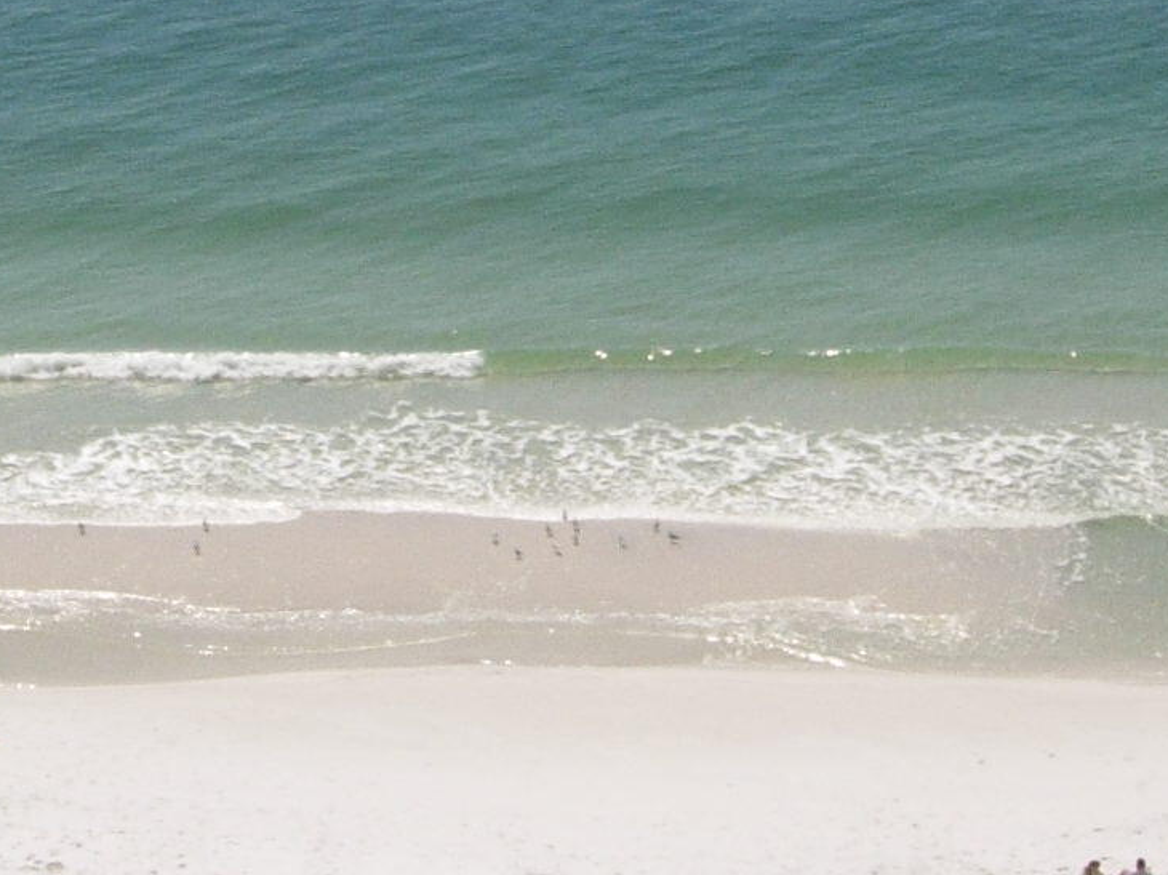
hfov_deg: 14.6
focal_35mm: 135
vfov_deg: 10.9
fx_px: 4554
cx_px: 368
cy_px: 62
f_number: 4.8
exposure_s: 1/1625
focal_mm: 7.8
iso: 79
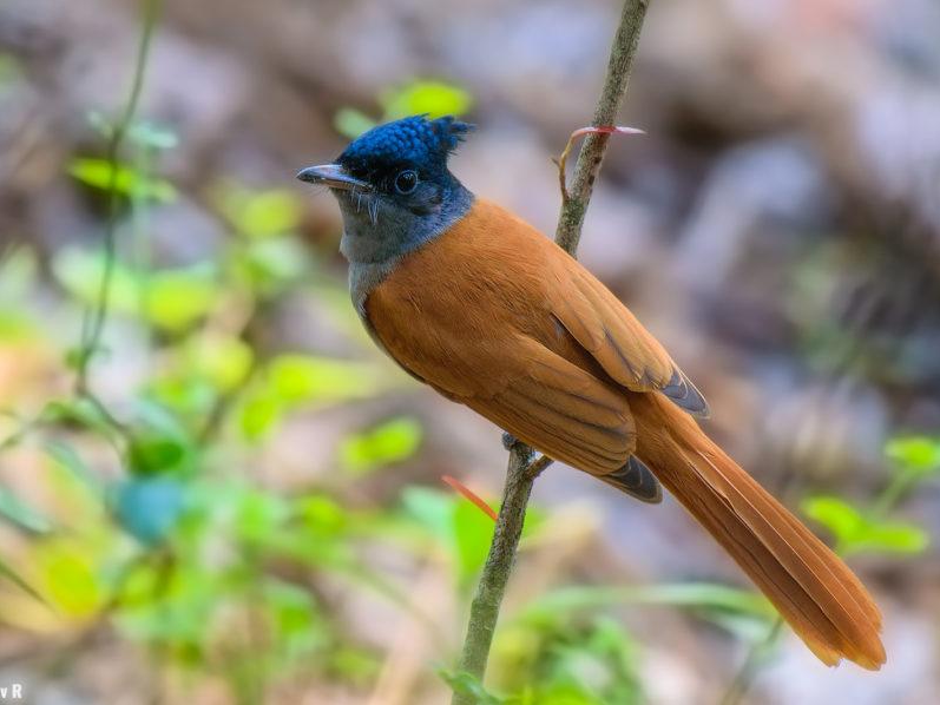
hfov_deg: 2.4
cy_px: 352
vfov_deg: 1.8
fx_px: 22108
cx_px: 454
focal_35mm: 814
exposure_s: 1/100
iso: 400
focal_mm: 500
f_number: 5.6
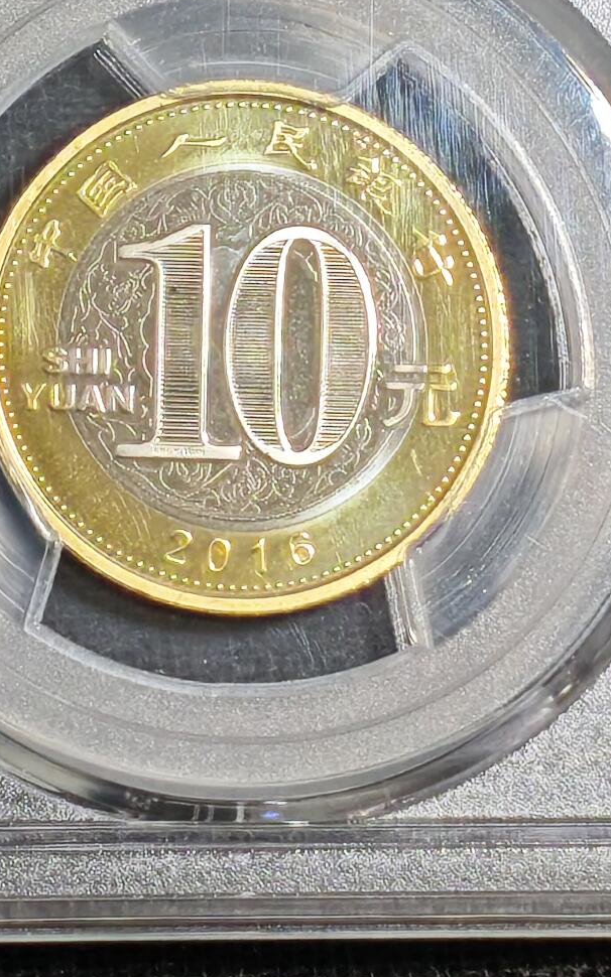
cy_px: 106
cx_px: 226
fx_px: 6290
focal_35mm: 236
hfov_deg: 5.6
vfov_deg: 8.9
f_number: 1.5
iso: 50
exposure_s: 1/1190
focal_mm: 4.94
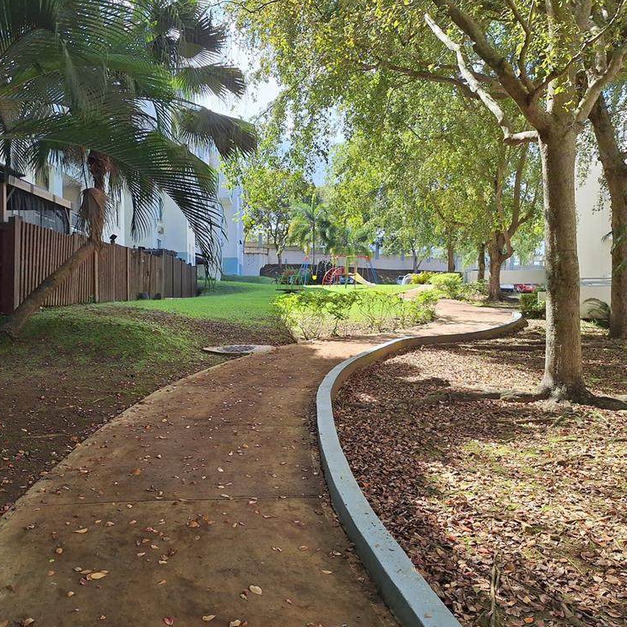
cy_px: 305
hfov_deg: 57.0
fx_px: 574
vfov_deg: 57.3
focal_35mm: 28
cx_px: 262
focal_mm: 5.54
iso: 40
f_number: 1.8
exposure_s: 1/570
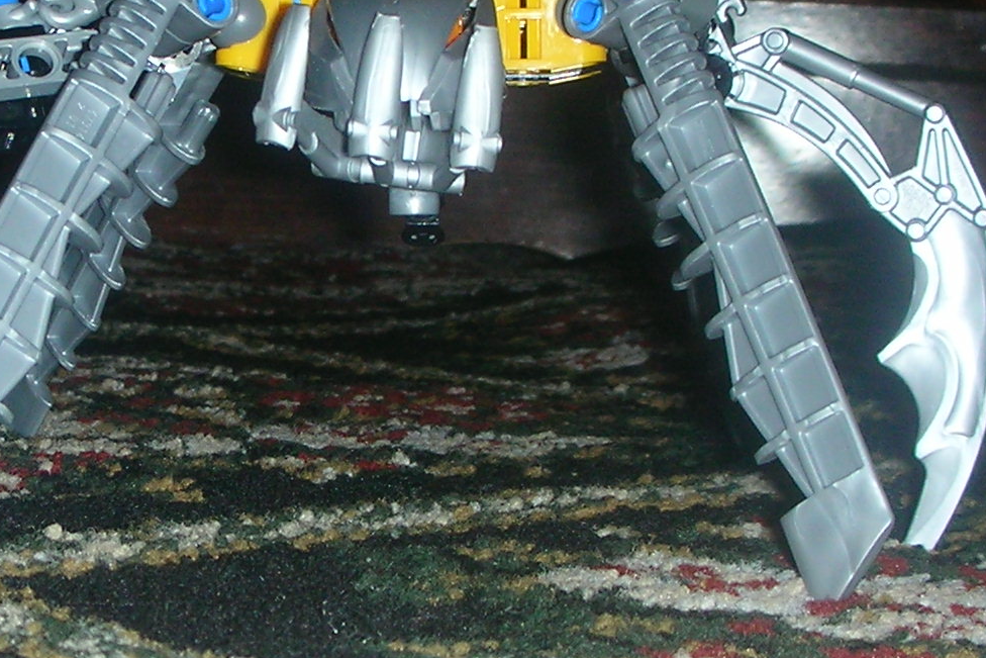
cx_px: 133
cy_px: 272
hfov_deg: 19.2
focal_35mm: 105
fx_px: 2876
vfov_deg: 13.0
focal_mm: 5.8
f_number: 3
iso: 50
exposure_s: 1/60.1
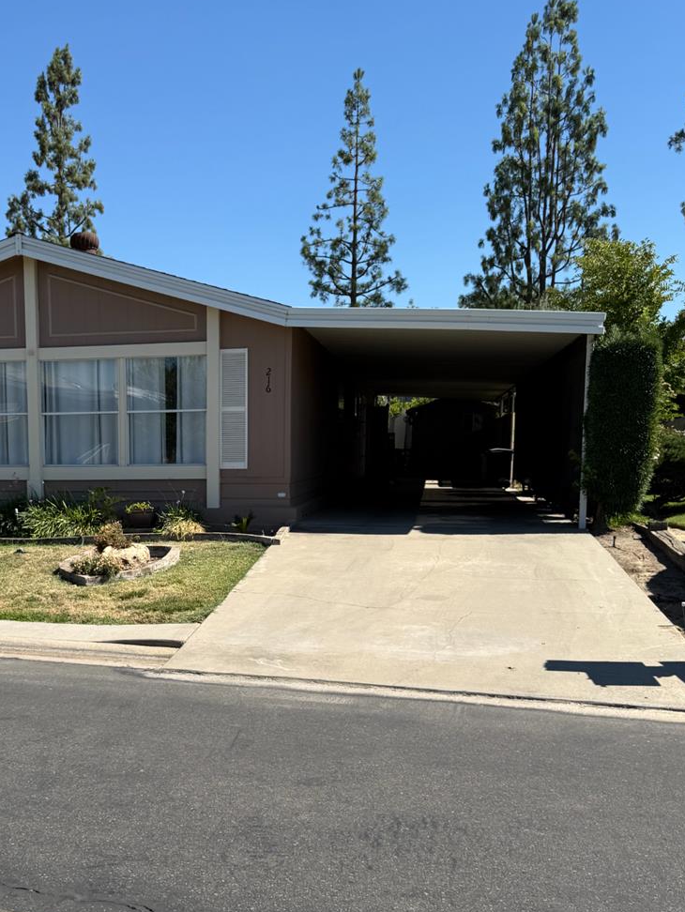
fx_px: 975
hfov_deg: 37.7
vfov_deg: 49.8
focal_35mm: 37
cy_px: 545
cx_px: 167
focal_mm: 6.76
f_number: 1.78
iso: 80
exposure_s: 1/3759
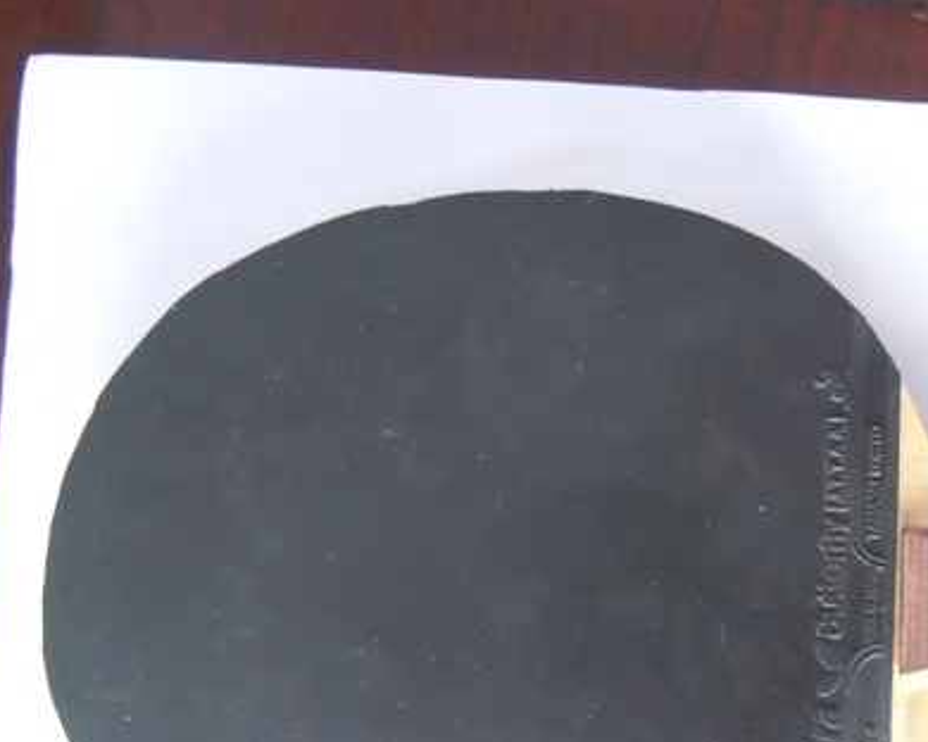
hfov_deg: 37.8
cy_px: 566
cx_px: 702
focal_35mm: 48
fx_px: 1318
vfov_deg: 30.9
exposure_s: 1/13
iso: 800
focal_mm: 5.4
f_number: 3.5
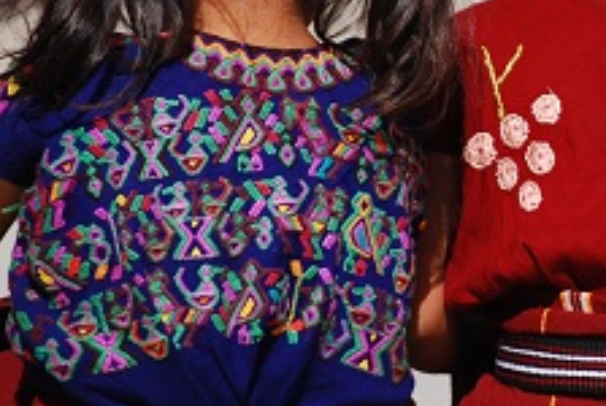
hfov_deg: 3.4
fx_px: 10147
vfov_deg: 2.3
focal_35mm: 602
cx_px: 620
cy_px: 131
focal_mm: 150
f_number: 7.1
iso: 200
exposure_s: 1/800
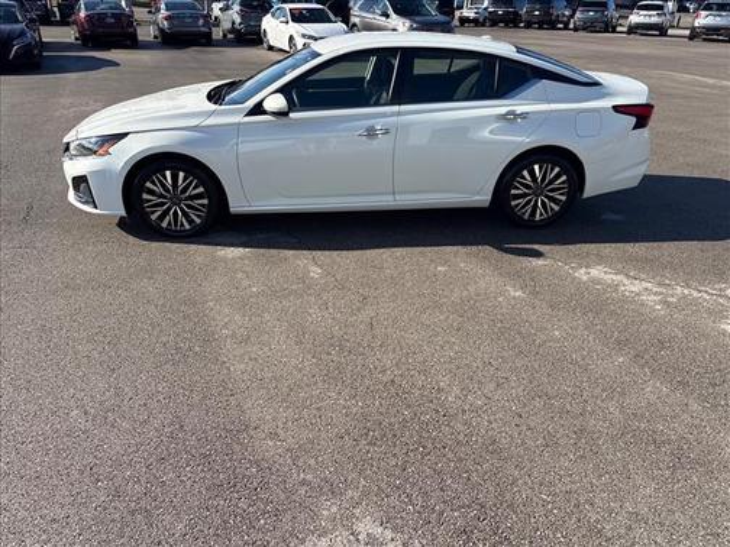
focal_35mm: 26
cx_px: 365
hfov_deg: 67.3
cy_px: 274
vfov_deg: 53.1
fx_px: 548
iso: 50
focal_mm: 5.96
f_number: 1.6
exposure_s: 1/2364
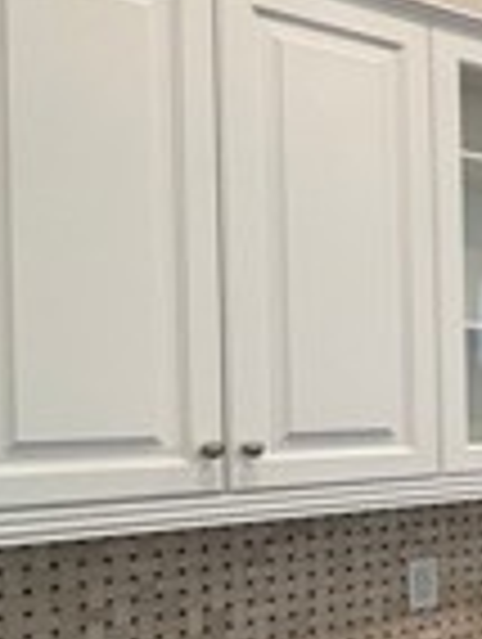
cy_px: 405
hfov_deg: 16.1
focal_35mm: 63
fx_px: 1166
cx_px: 1045
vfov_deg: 30.5
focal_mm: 2.22
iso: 250
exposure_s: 1/120
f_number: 2.2
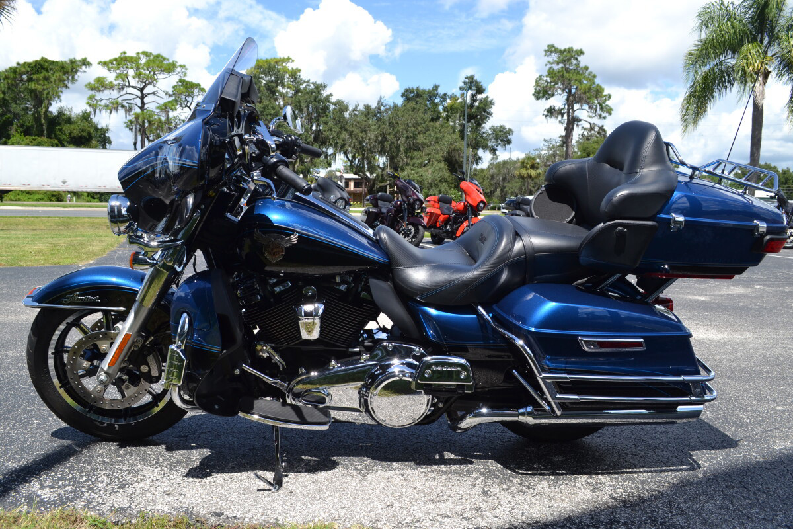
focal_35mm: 30
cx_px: 396
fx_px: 661
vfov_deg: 43.6
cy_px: 264
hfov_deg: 61.9
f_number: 7.1
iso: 100
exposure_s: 1/200
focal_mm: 20
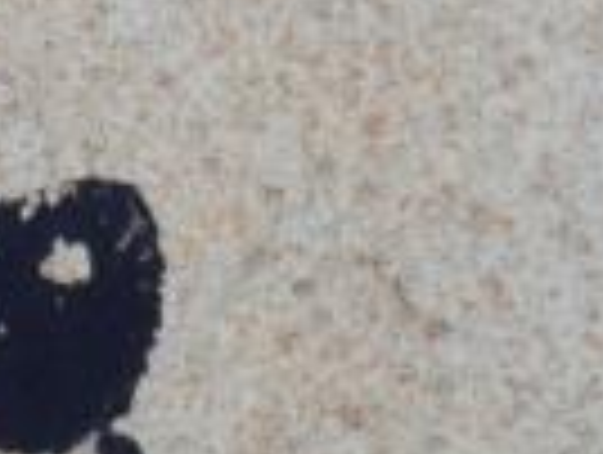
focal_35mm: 610
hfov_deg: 3.2
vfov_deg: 2.4
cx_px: -279
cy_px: 333
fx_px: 10645
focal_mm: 22.9
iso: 320
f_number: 5.3
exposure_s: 1/160
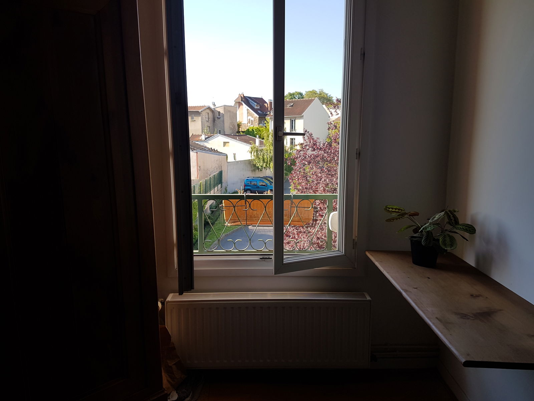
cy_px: 200
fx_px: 401
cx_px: 267
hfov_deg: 67.3
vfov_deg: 53.1
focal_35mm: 26
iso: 40
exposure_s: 1/550
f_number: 1.7
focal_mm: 4.2
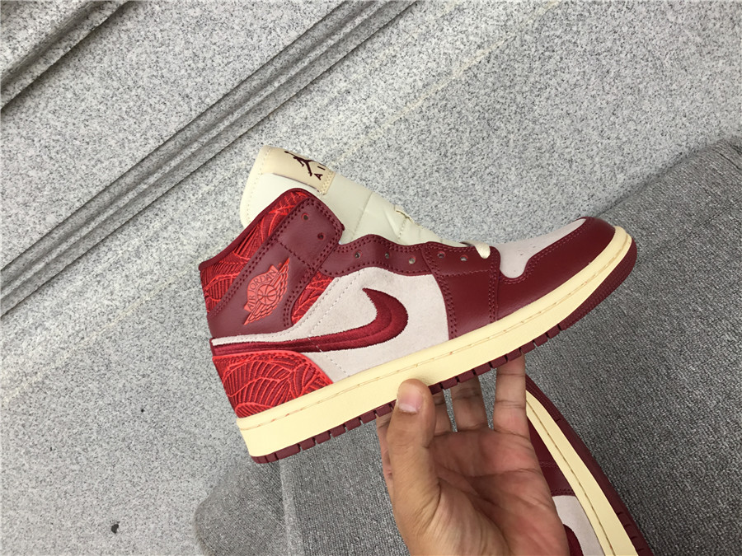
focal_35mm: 31
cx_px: 371
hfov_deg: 58.4
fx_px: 664
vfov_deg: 45.4
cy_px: 278
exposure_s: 1/50
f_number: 2.4
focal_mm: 3.3
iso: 25
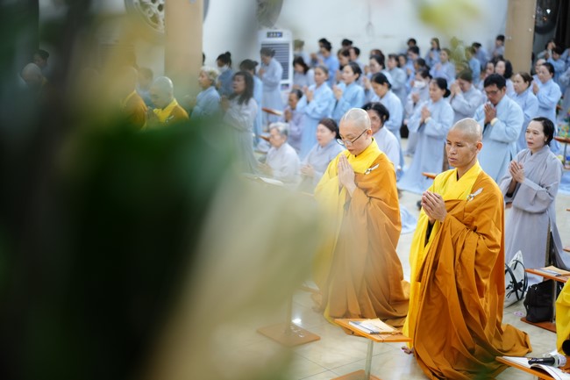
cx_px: 285
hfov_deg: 36.3
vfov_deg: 24.6
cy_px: 190
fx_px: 871
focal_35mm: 55
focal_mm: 55
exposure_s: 1/80
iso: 1000
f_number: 1.8
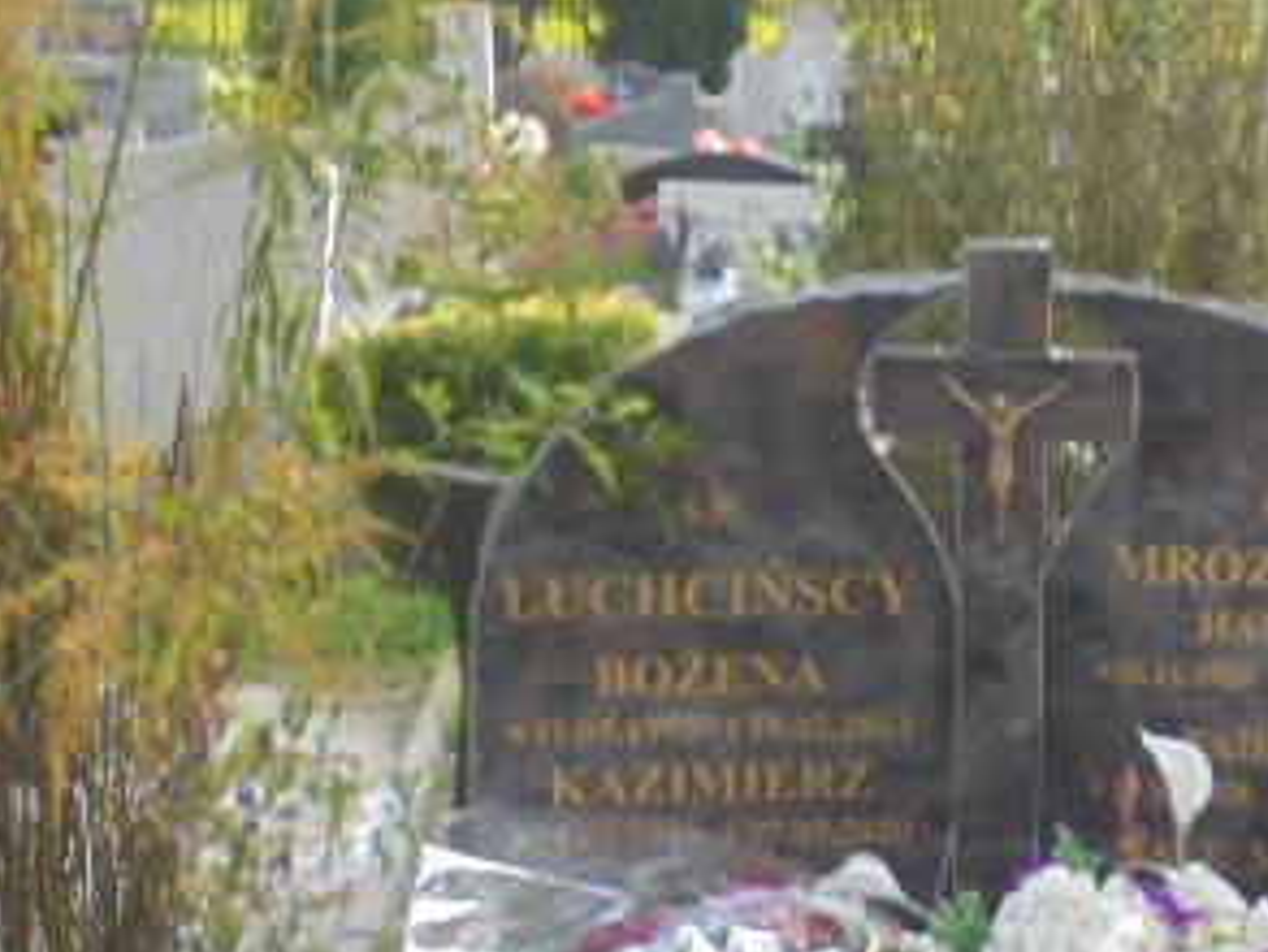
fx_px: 3445
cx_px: 1004
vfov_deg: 15.5
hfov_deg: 20.6
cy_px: 891
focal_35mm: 94
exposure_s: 1/40
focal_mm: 7.8
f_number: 4.5
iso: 100
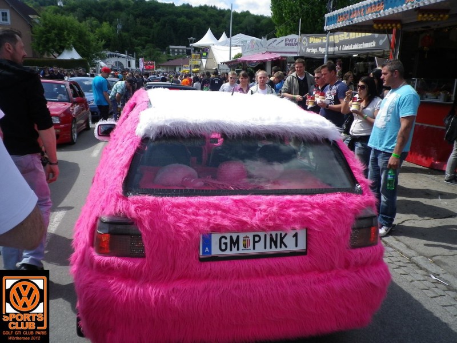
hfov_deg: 63.4
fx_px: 370
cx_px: 228
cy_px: 172
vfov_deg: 49.7
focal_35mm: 28
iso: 80
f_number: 3.5
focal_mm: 5.1
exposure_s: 1/640
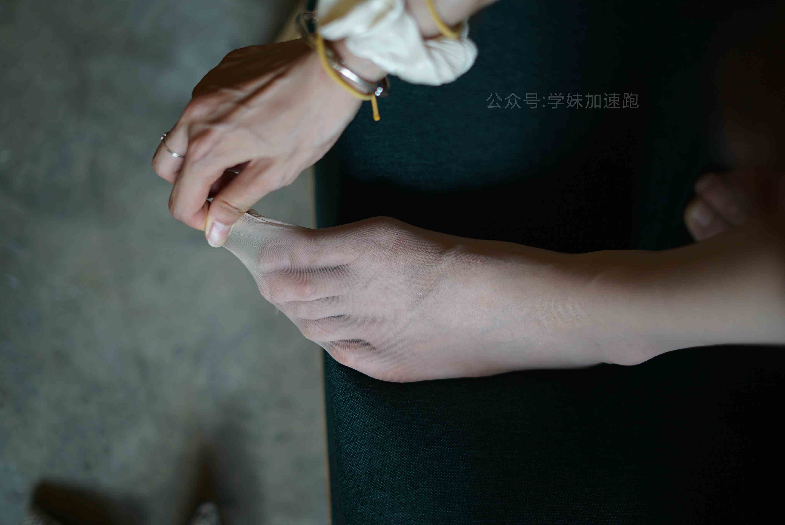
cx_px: 392
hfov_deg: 39.6
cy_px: 262
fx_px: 1091
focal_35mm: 50
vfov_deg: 27.0
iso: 200
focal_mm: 50
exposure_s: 1/80
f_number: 2
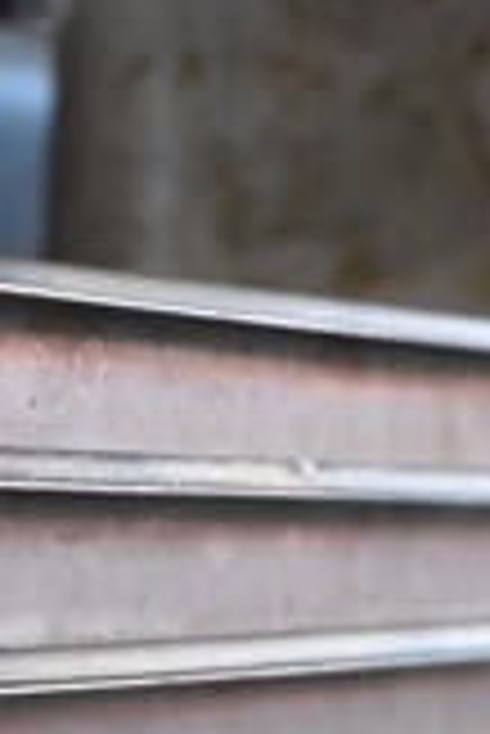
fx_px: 3769
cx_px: -67
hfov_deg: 7.4
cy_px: 1029
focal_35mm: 185
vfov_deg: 10.8
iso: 1600
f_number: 3.8
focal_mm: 22
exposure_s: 1/125
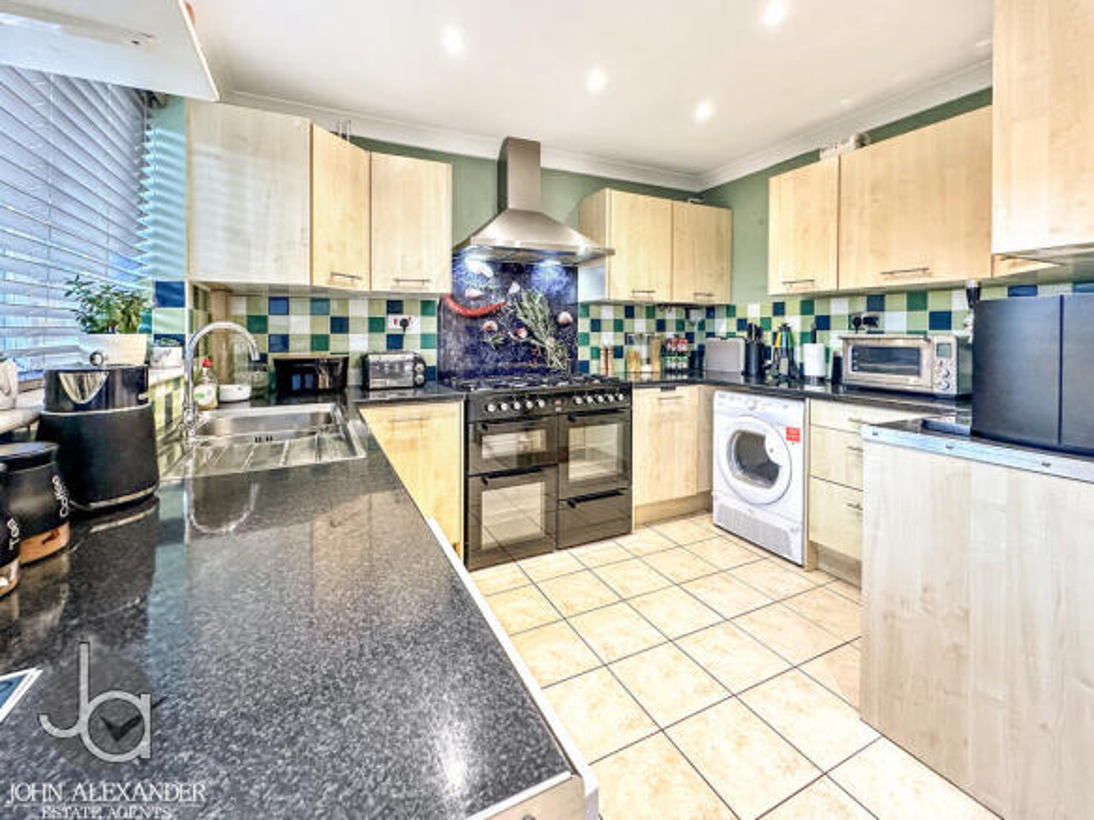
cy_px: 410
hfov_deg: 102.1
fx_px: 442
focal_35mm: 14
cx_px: 547
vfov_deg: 85.7
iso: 250
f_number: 2.2
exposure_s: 1/50
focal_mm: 2.22
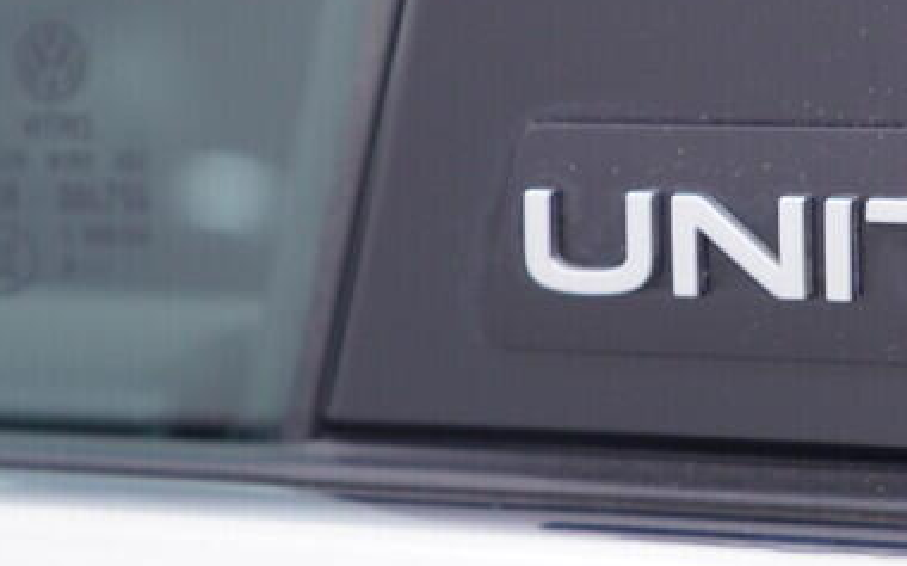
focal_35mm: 99
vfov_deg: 13.2
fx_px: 2446
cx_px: 945
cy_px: 190
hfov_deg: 20.2
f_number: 3.5
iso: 125
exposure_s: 1/60
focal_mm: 24
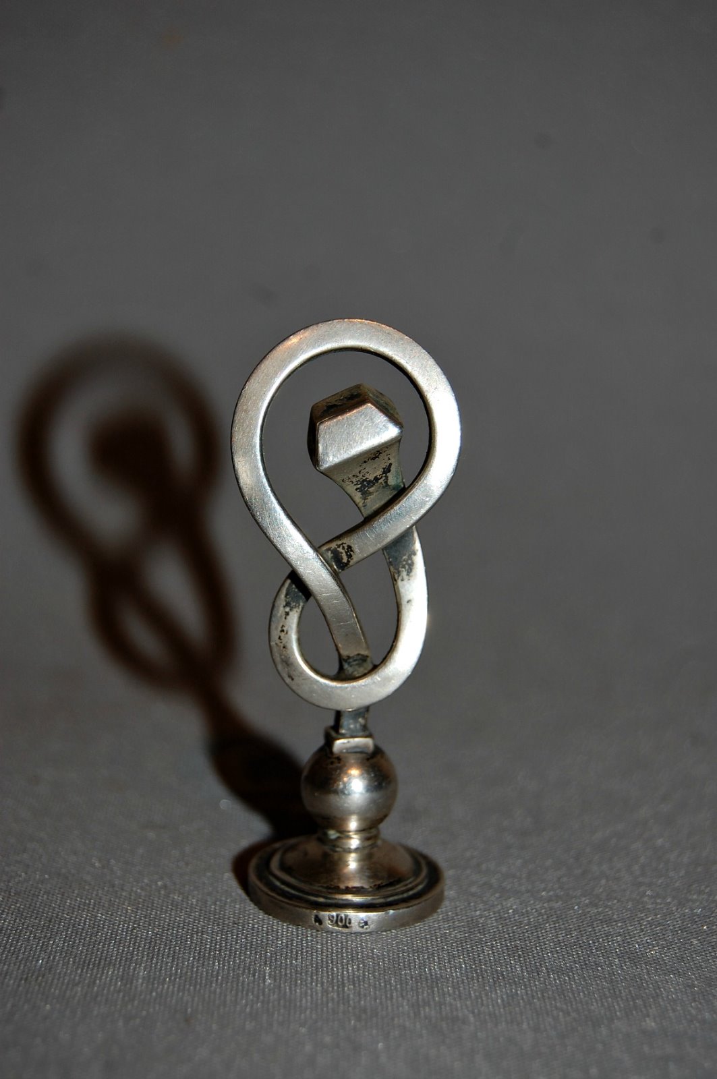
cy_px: 540
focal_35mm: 69
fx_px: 2066
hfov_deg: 19.7
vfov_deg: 29.3
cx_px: 358
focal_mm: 46
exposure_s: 1/125
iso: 200
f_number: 5.6
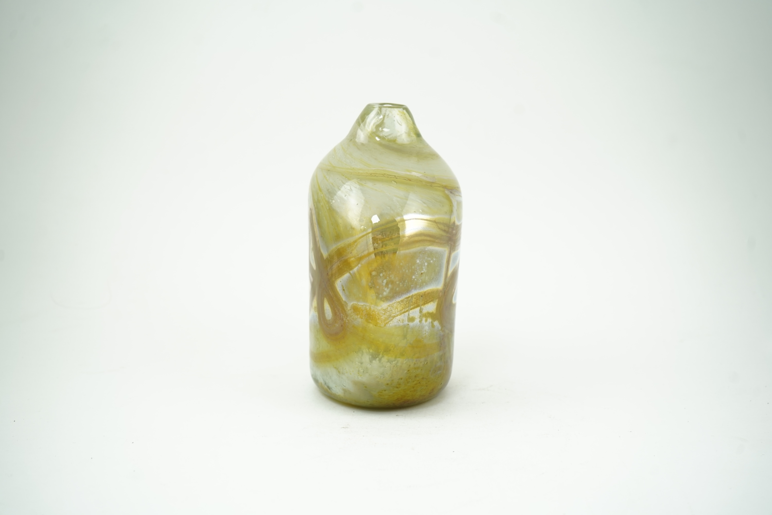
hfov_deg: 41.9
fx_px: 1008
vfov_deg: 28.6
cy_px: 258
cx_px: 386
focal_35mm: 47
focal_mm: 47
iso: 400
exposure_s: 1/25
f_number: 5.6
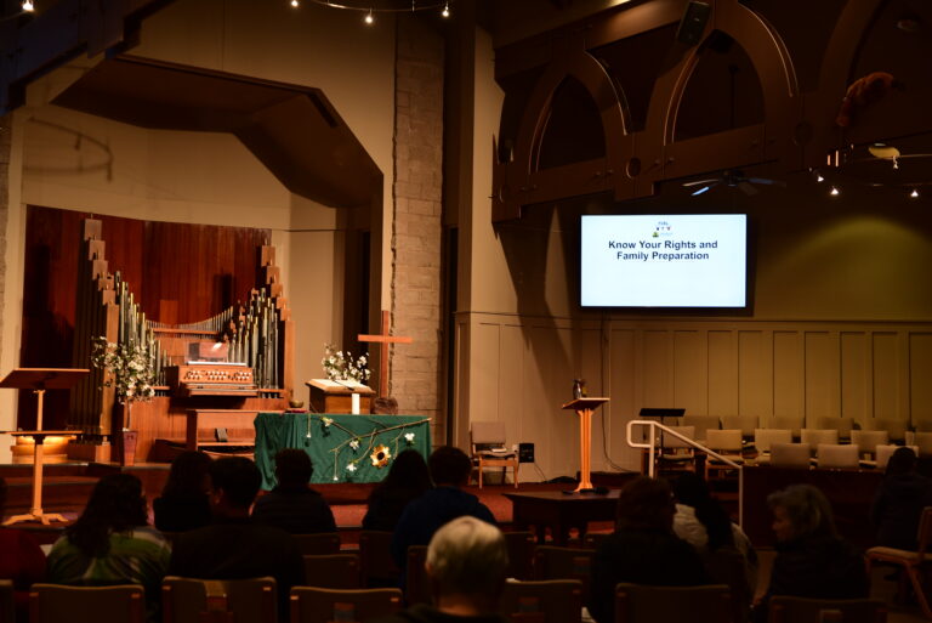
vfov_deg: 26.0
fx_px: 1347
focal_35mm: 52
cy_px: 312
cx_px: 466
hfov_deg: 38.2
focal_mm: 52
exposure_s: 1/50
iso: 500
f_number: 3.2
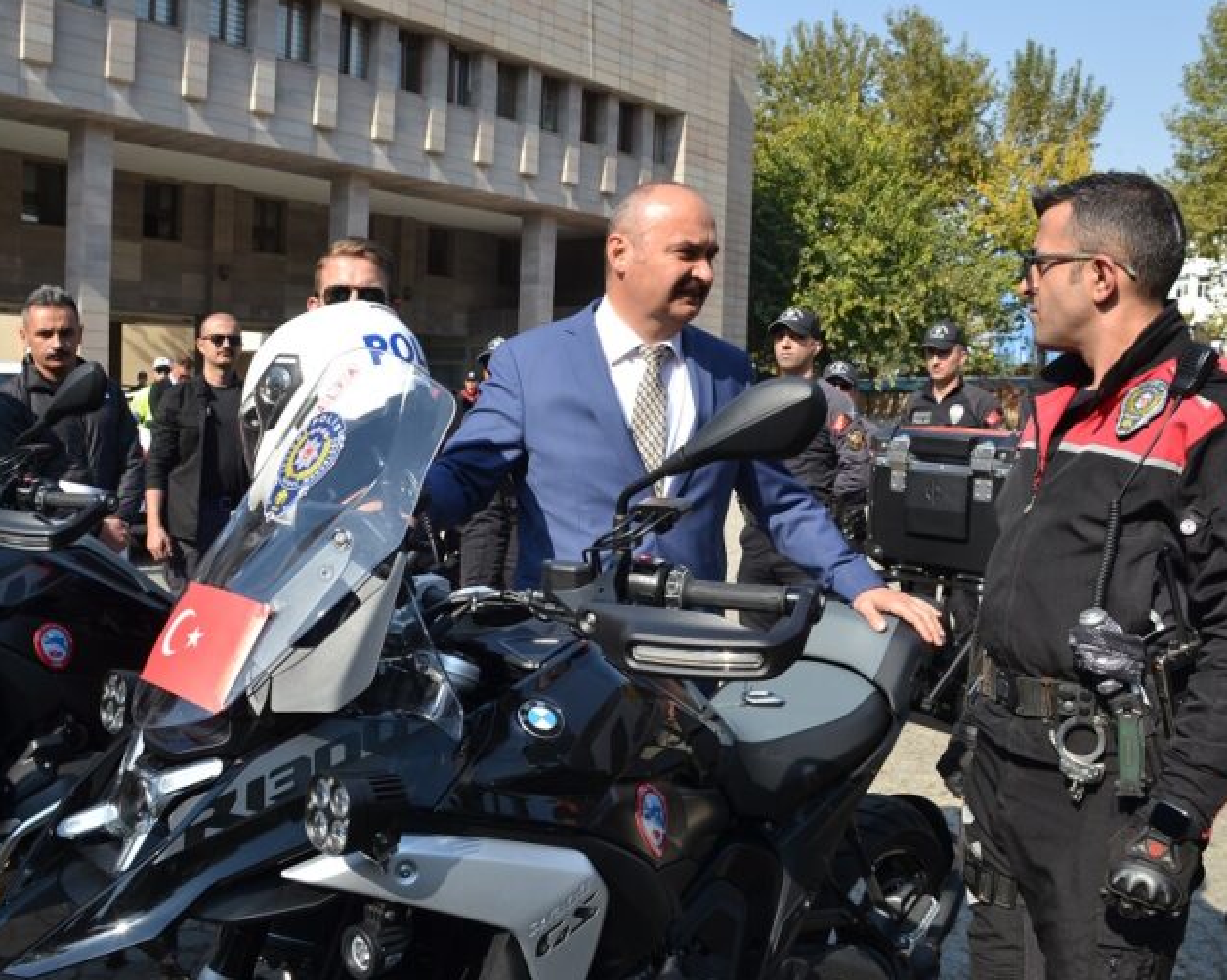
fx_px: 1125
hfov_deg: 57.2
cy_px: 484
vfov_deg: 47.1
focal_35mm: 31
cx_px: 619
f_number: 5.6
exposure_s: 1/125
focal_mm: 18
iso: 100
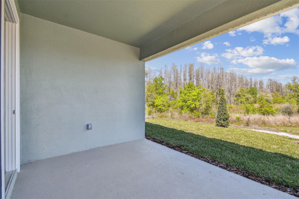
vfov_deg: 77.3
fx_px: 125
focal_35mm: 15
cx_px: 150
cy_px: 100
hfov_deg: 100.4
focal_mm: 10
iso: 100
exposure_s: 1/100
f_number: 7.1
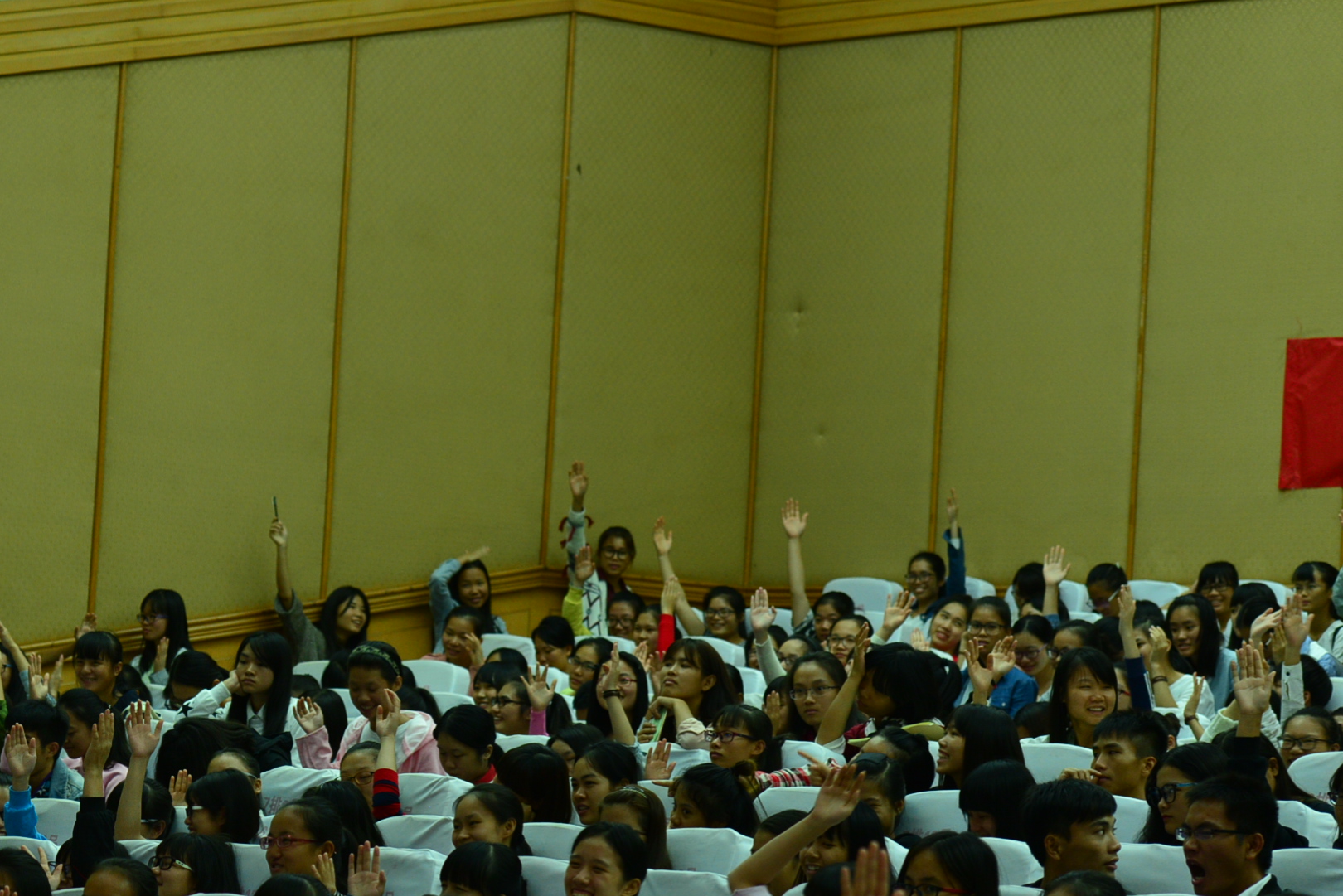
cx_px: 119
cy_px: 755
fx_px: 4851
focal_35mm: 130
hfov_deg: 15.6
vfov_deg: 10.5
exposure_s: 1/50
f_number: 4
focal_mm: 70
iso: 800
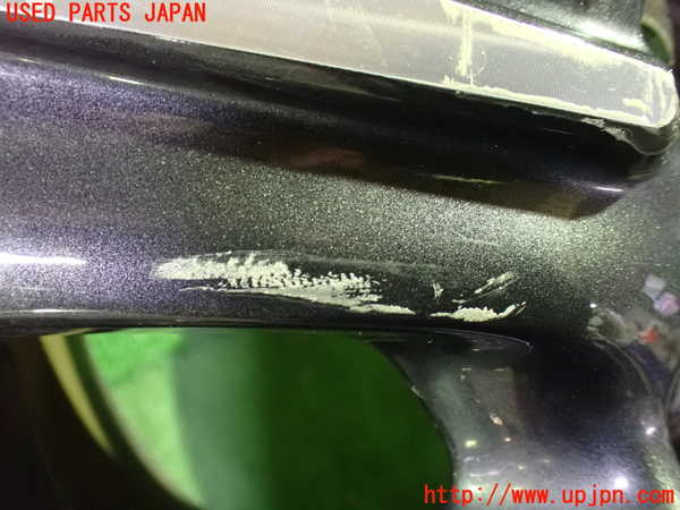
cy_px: 255
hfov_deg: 60.0
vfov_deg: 46.8
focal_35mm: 30
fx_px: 589
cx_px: 340
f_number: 2.3
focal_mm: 5.4
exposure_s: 1/20
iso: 1600
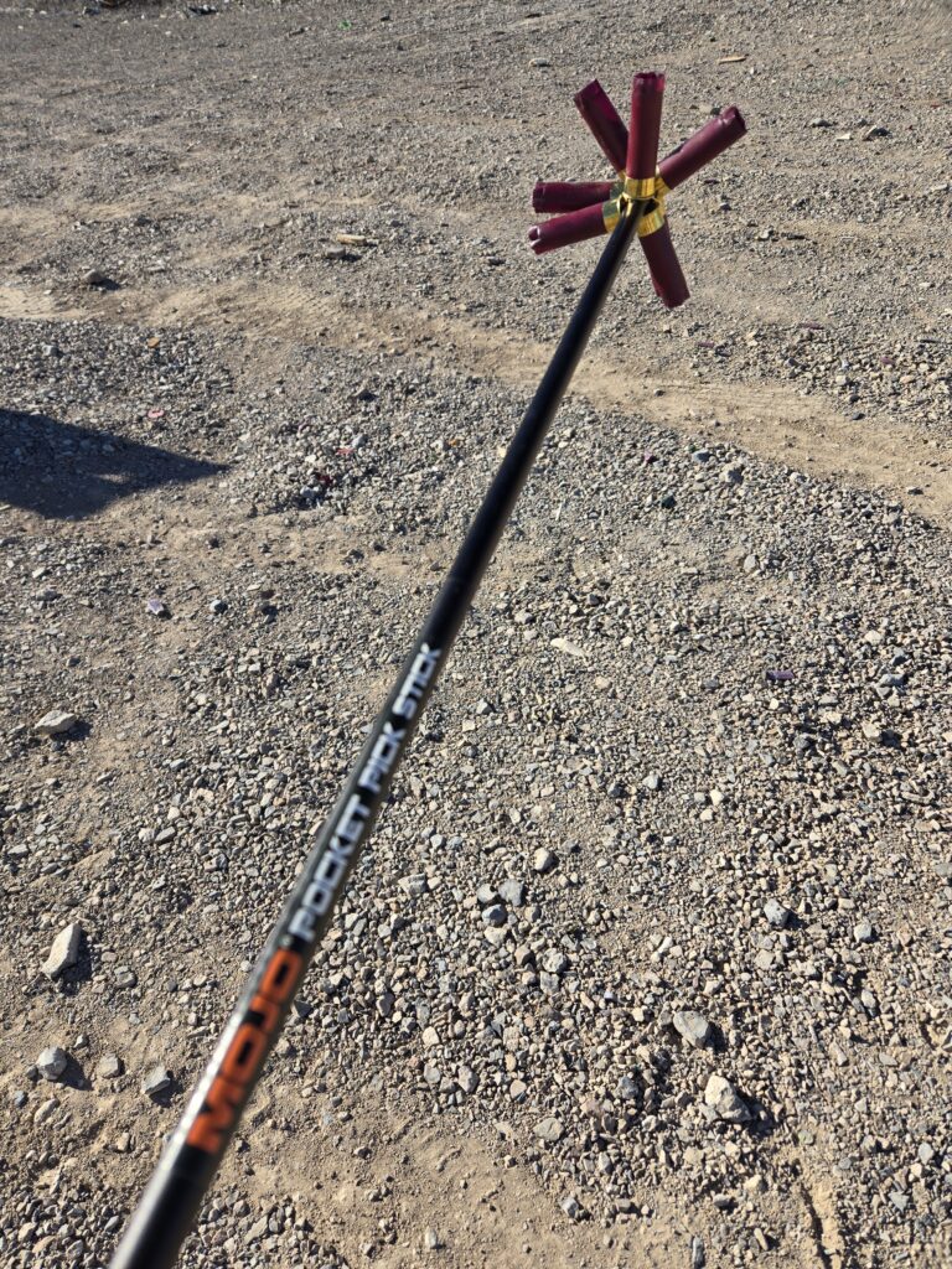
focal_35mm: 23
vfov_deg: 73.9
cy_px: 634
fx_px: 843
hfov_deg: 58.9
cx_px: 476
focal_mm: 5.4
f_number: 1.8
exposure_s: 1/1946
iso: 25
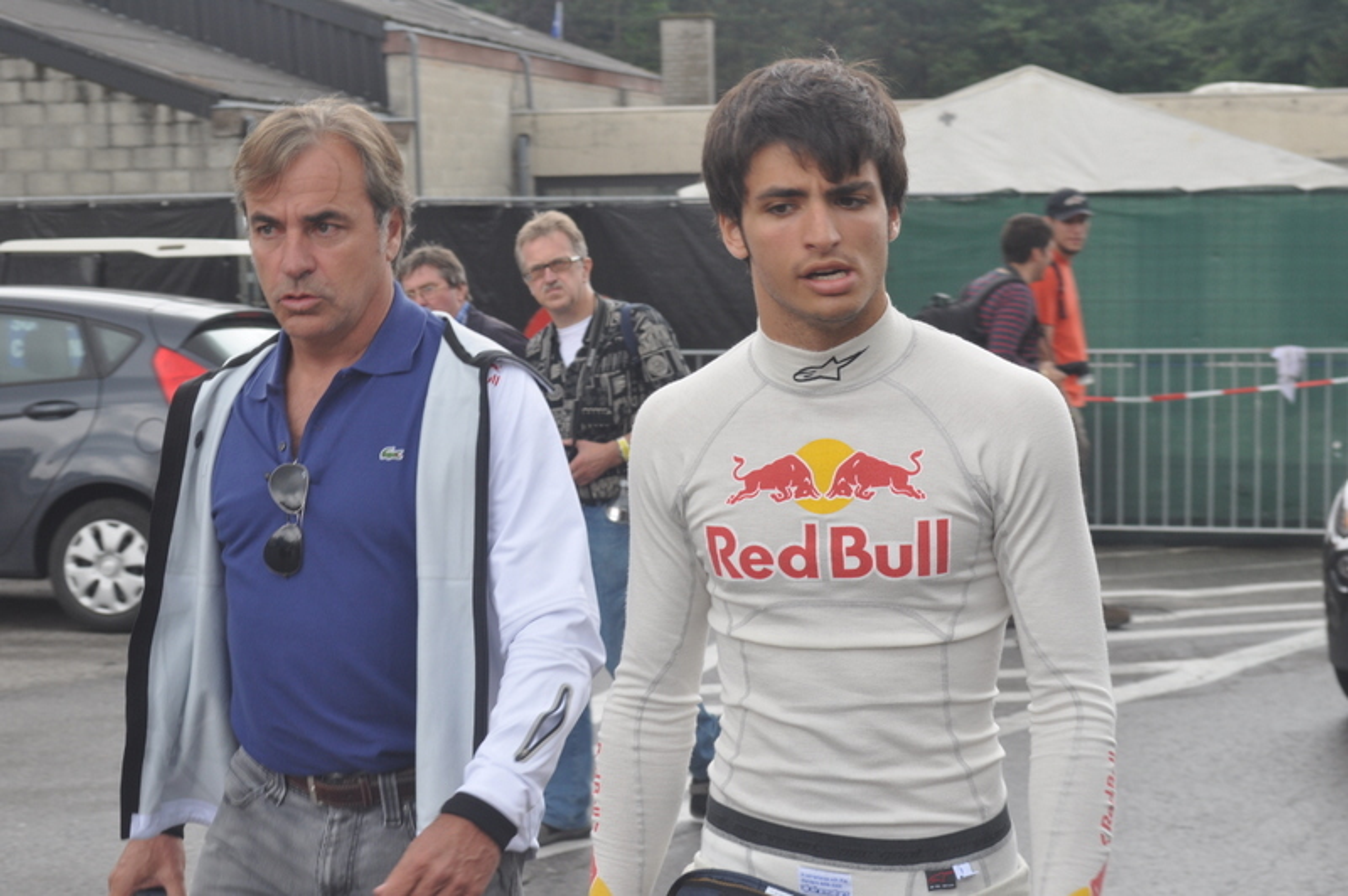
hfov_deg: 27.0
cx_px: 674
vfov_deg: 18.2
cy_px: 448
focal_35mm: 75
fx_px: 2806
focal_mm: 50
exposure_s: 1/80
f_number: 9
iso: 320
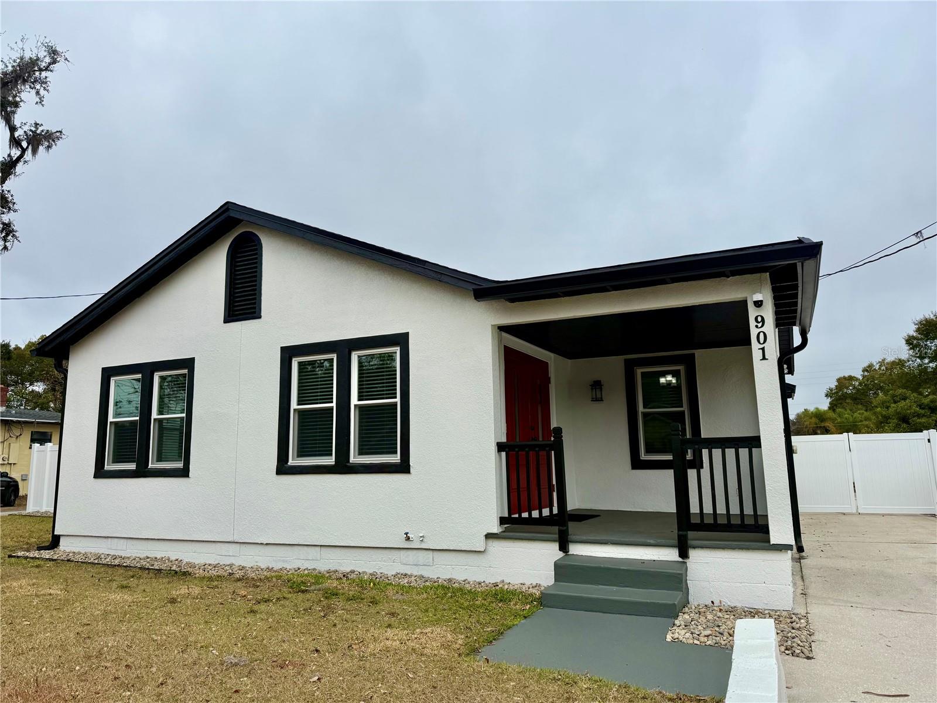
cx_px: 468
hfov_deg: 71.6
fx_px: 650
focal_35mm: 24
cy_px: 352
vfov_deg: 56.8
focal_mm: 6.76
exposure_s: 1/4405
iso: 80
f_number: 1.78
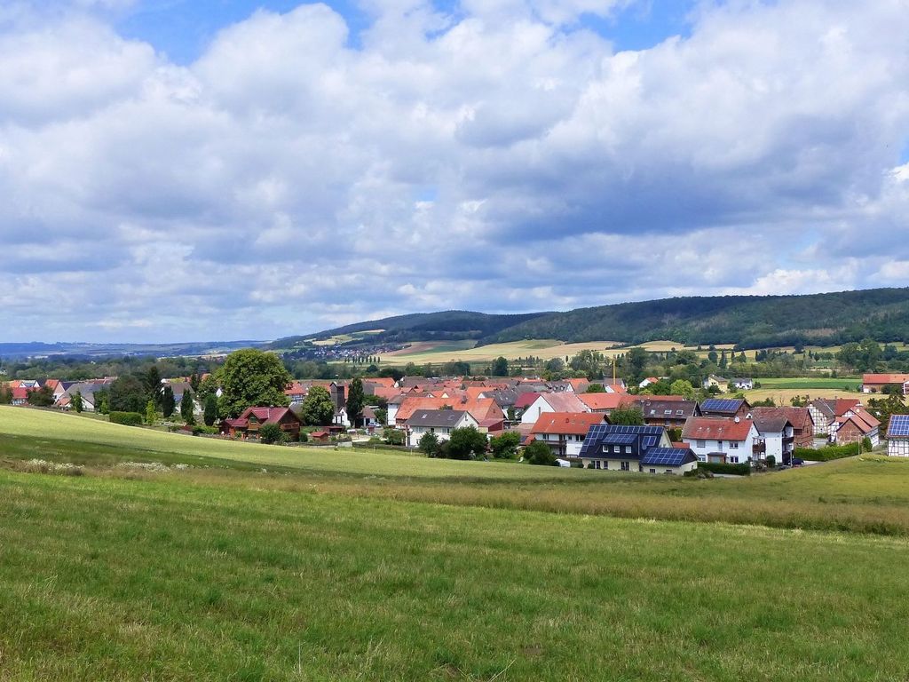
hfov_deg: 61.7
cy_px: 341
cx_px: 454
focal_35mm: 29
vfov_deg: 48.2
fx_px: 762
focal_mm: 4.9
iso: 250
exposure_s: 1/1300
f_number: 4
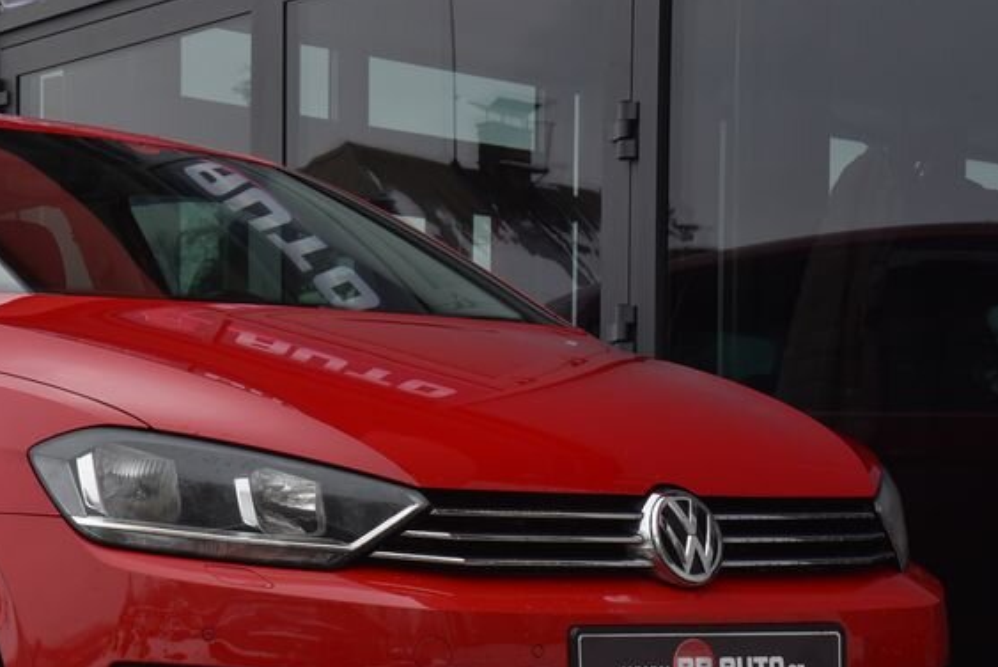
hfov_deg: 20.0
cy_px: 513
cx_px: 103
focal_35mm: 100
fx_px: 2774
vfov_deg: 13.6
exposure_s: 1/400
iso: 500
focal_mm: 55
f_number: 10
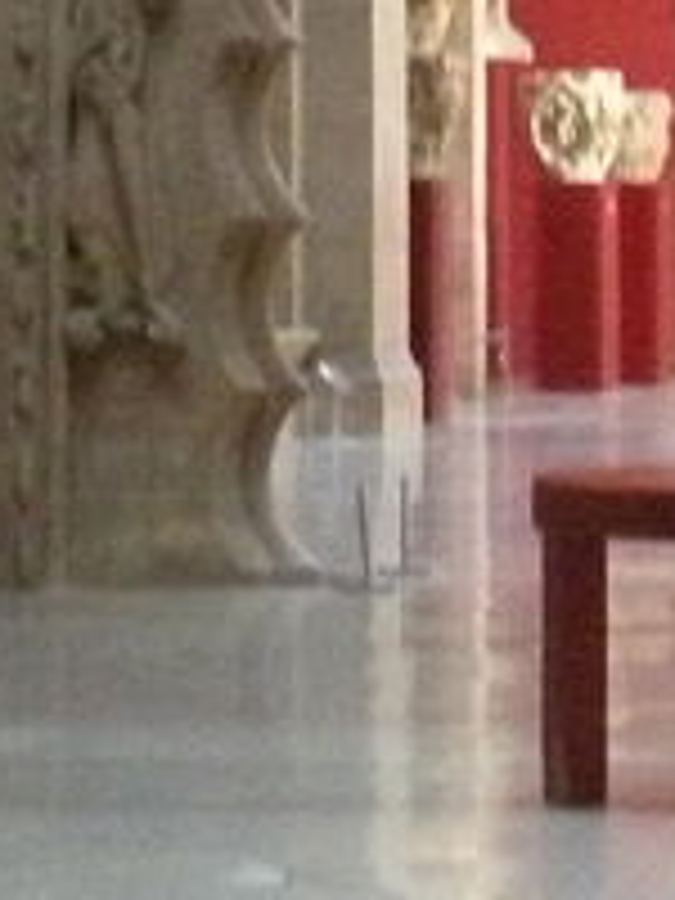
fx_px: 5616
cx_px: 333
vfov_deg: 8.8
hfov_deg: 6.9
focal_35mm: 216
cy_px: -648
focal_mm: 4.7
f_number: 2.8
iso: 400
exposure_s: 1/33
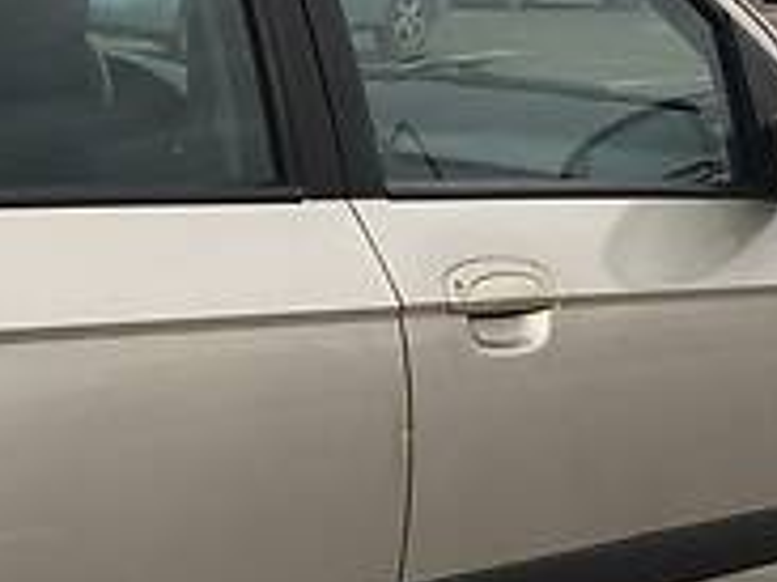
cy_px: 442
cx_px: -153
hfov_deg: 15.0
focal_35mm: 127
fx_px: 2849
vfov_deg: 11.6
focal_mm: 4.2
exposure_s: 1/388
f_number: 2.2
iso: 25
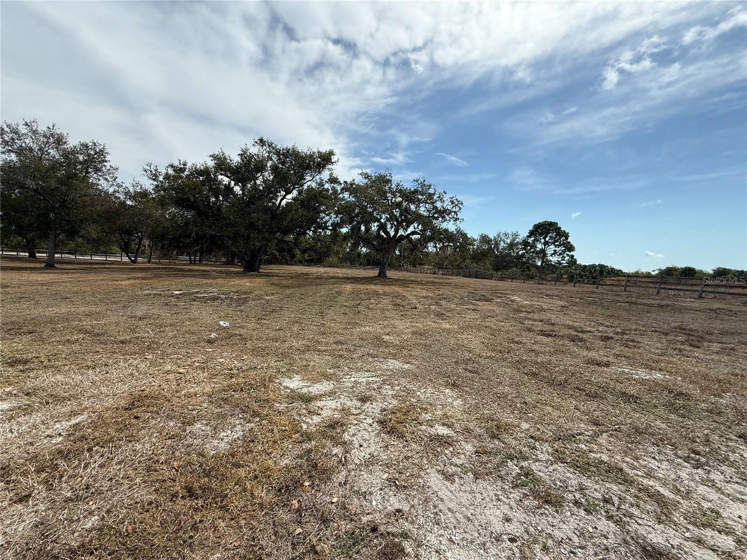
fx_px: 302
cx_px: 374
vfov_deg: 85.7
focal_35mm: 14
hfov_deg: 102.1
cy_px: 280
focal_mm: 2.22
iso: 50
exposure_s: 1/2165
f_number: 2.2
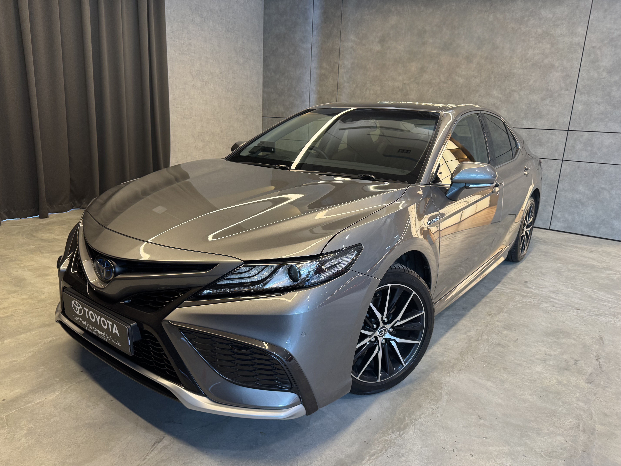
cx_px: 310
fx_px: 431
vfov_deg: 56.8
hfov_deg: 71.6
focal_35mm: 24
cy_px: 233
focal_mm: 6.76
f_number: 1.78
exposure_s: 1/50
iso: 125
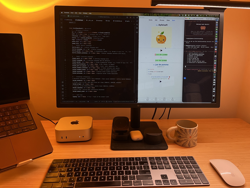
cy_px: 94
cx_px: 125
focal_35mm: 26
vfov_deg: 53.1
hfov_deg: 67.3
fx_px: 188
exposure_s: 1/34
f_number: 1.6
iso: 640
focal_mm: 5.1
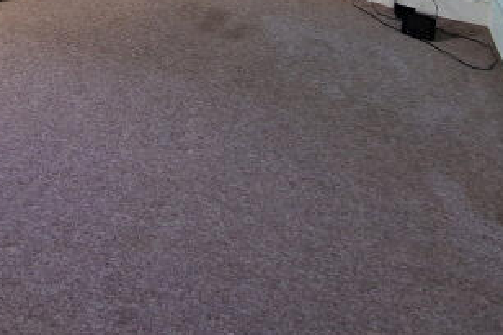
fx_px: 628
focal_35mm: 45
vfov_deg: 20.2
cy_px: -284
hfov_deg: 40.8
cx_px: 67
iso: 80
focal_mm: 2.2
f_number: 2.2
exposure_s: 1/120
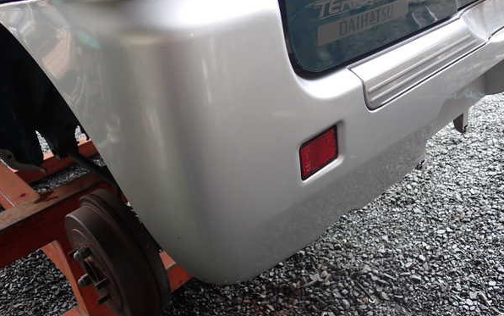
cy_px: 147
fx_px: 440
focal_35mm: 32
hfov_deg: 59.6
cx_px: 252
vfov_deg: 39.4
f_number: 2.3
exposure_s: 1/125
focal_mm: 5.4
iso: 200
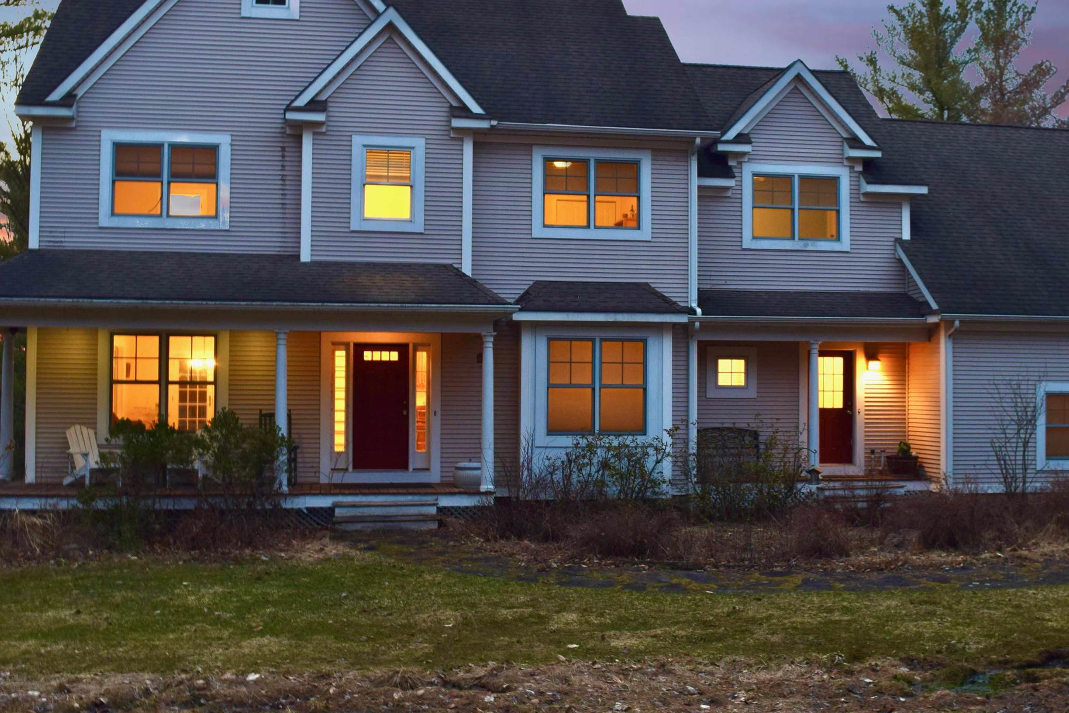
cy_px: 348
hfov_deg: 47.4
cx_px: 553
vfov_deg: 32.6
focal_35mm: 41
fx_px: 1217
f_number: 6.3
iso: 200
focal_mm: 18
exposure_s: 1/6
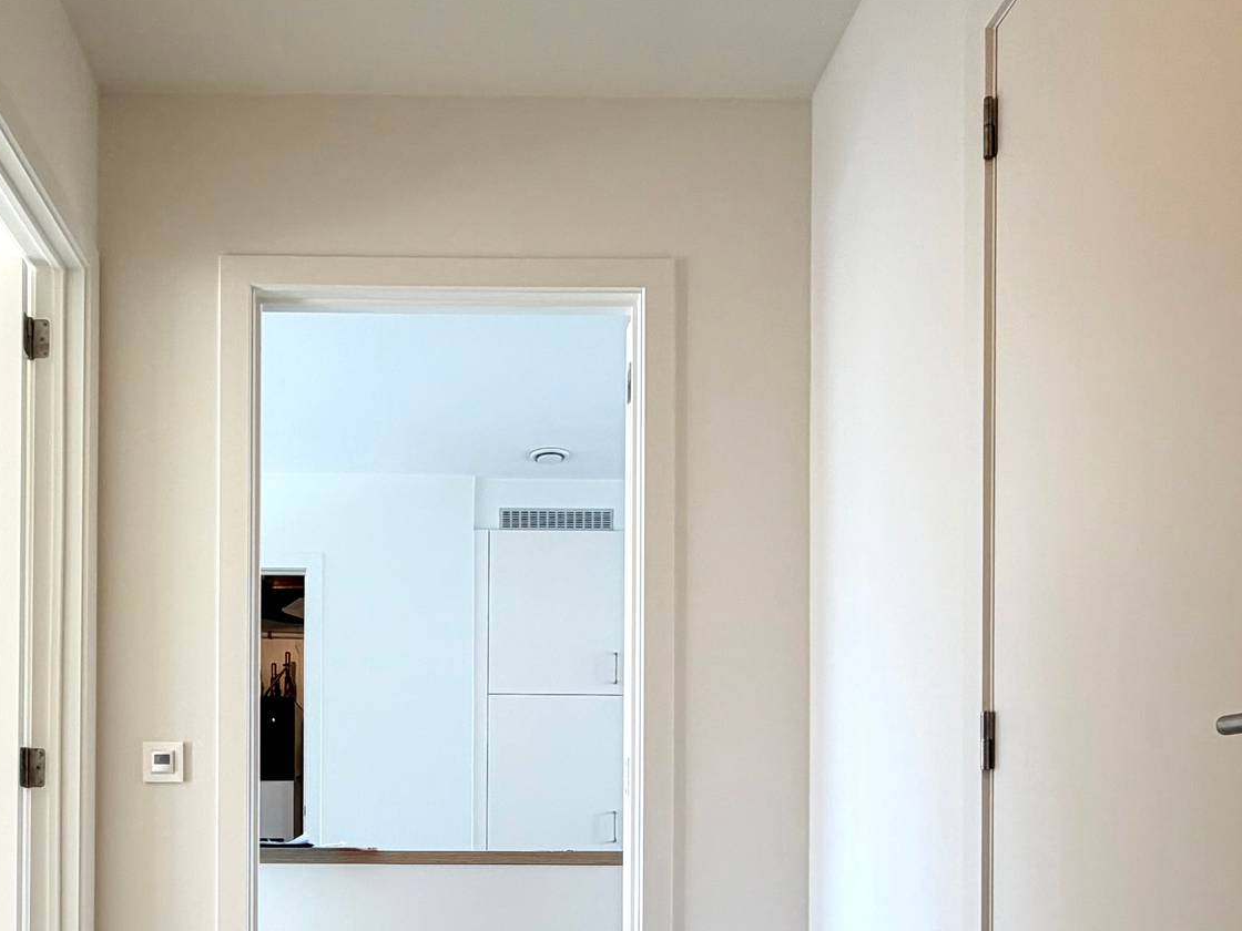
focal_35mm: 32
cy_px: 843
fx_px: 1148
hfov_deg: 55.9
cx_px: 445
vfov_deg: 40.7
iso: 80
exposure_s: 1/100
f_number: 2.2
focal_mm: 2.22
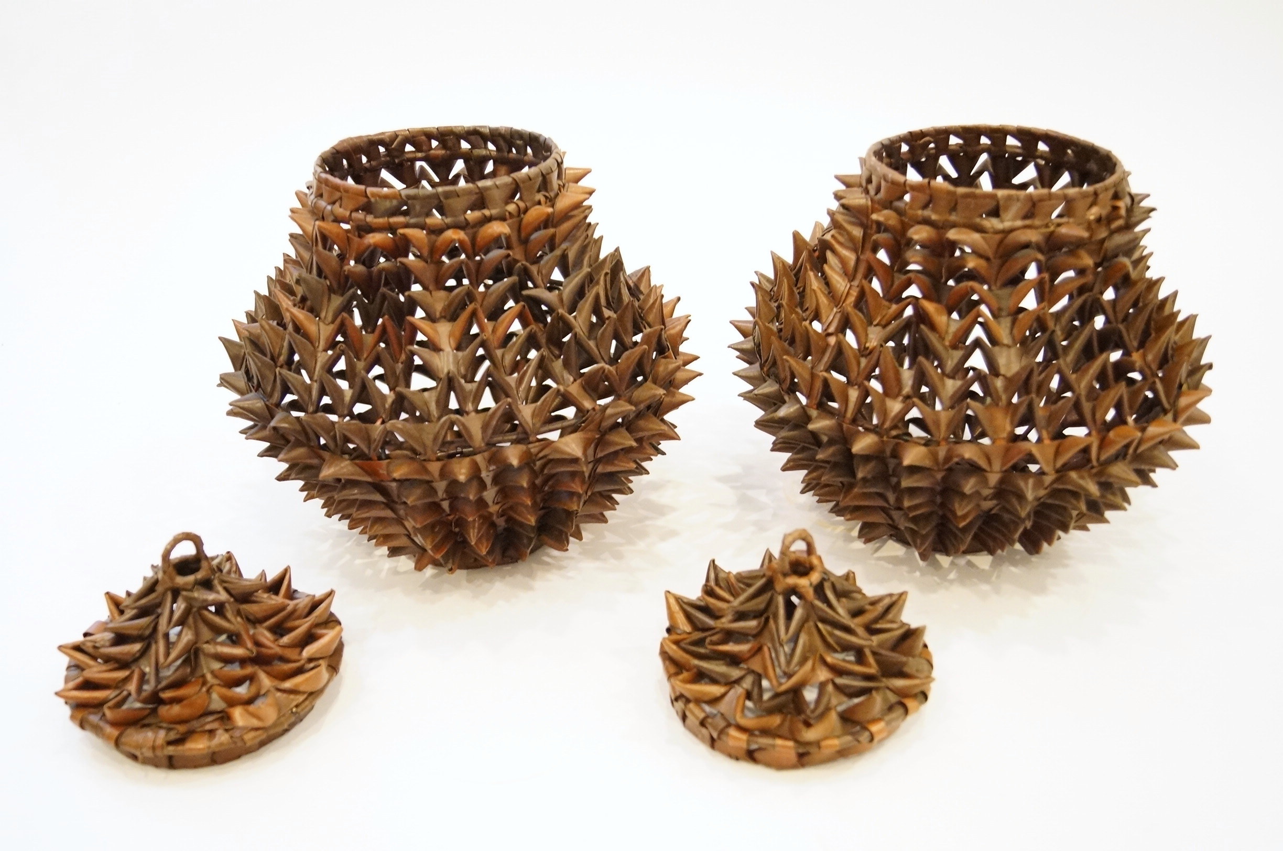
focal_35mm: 36
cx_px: 642
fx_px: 1281
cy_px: 426
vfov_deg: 36.8
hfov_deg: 53.2
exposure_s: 1/50
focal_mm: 24
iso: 3200
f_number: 4
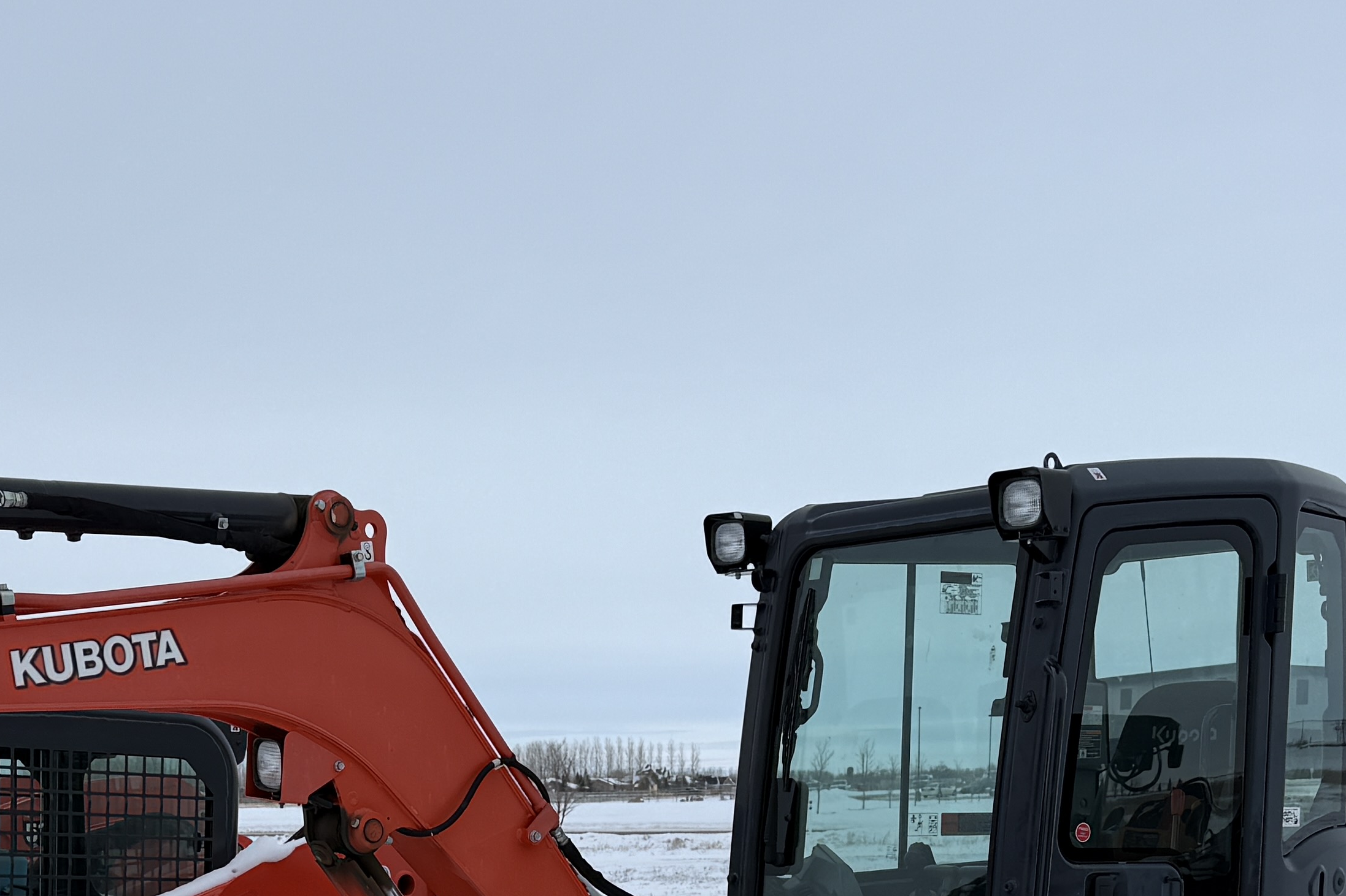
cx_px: 490
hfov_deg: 30.8
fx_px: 2430
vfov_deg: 19.8
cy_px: 1037
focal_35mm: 65
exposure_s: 1/2703
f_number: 1.78
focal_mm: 6.76
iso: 80
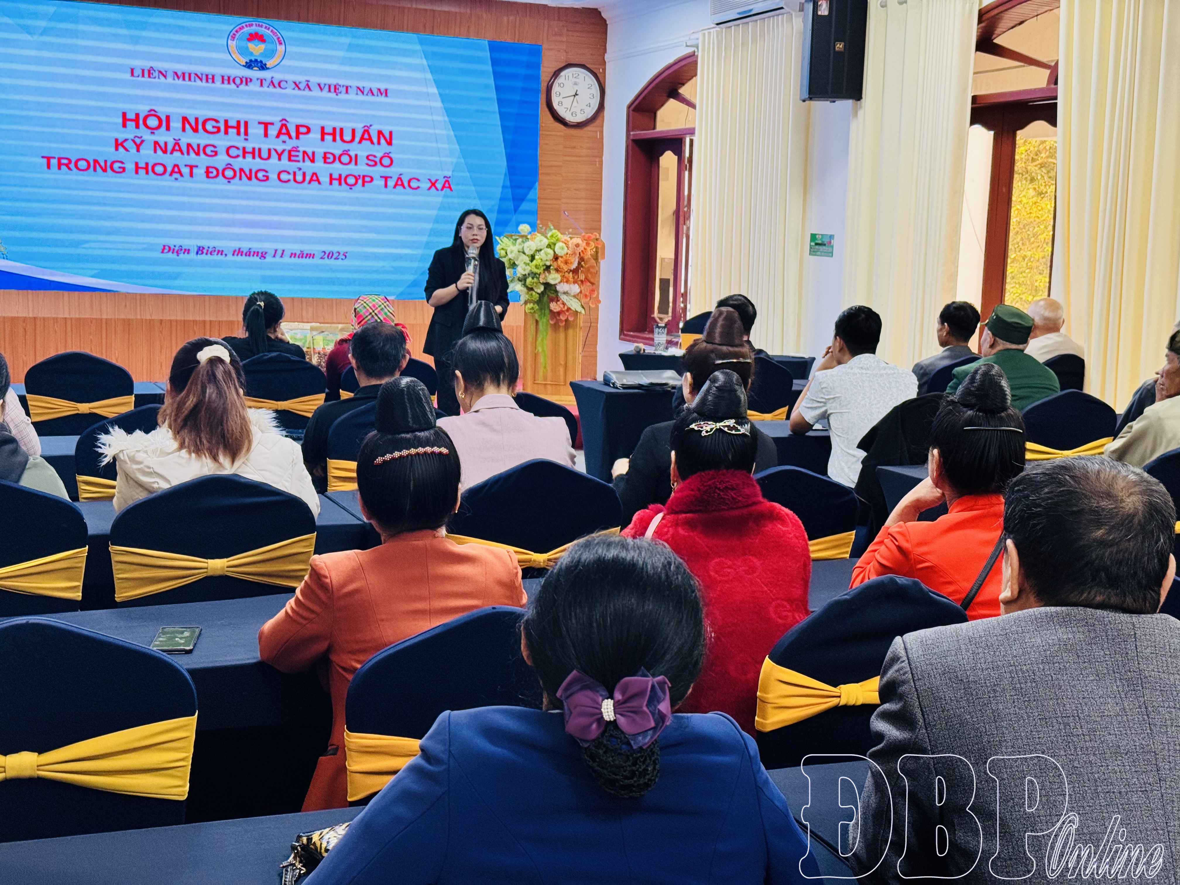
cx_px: 590
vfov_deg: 30.3
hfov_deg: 39.7
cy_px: 442
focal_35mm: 48
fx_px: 1636
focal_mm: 6.76
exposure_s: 1/60
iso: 125
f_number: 1.78
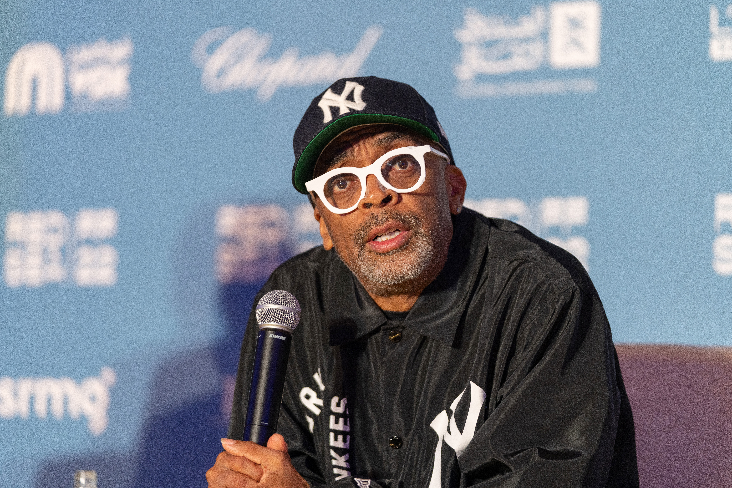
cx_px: 366
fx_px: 3151
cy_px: 244
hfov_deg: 13.2
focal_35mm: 155
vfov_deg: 8.9
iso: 640
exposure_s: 1/250
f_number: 2.8
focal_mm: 155
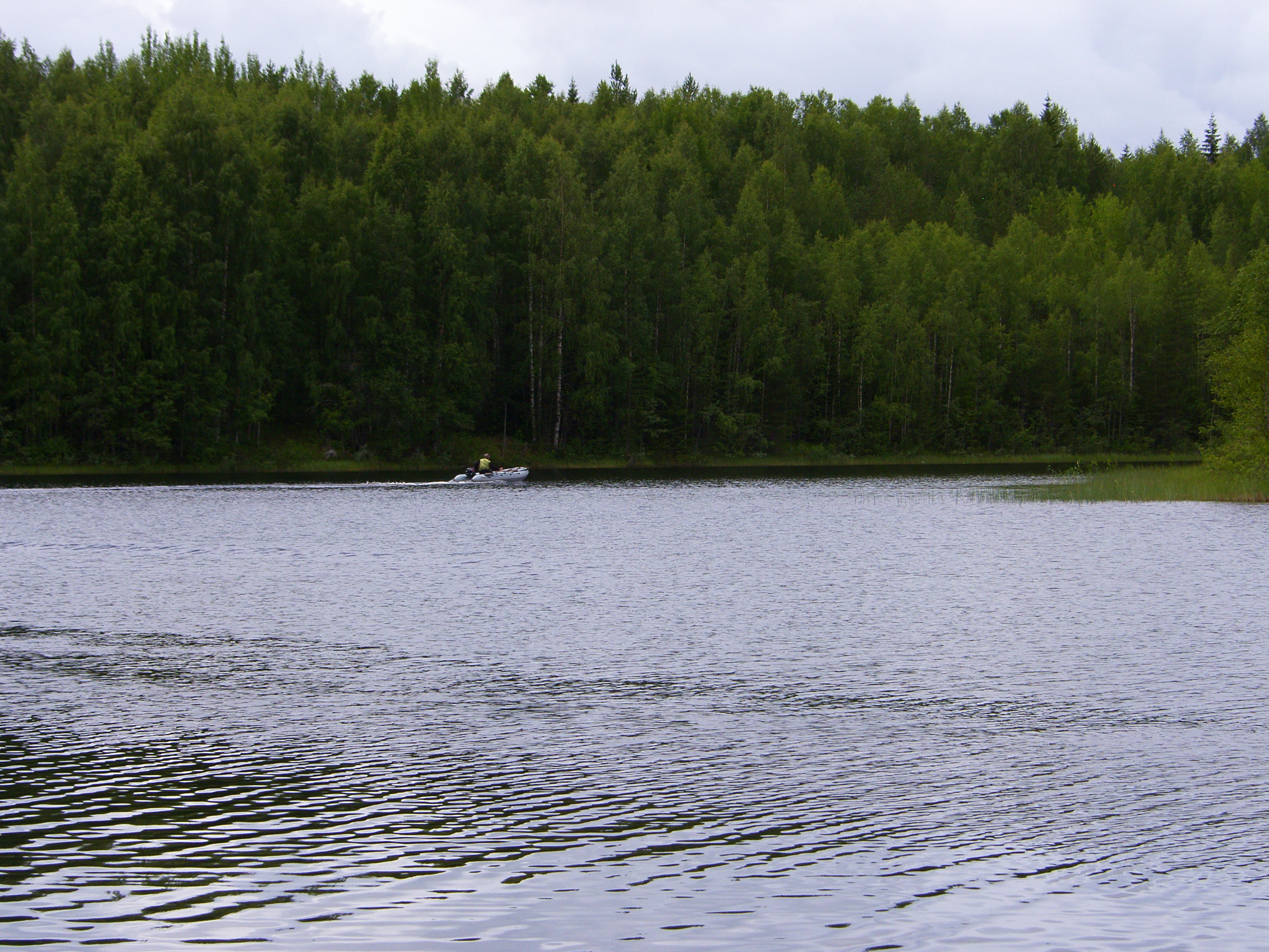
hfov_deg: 17.9
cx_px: 634
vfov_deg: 13.5
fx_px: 4033
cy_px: 476
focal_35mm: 110
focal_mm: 28.3
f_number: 6.3
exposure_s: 1/640
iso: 100
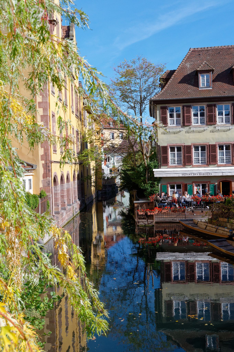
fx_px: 410
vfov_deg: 46.4
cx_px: 117
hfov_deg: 31.8
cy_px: 176
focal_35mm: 42
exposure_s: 1/2000
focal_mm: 42
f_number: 7.1
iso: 800
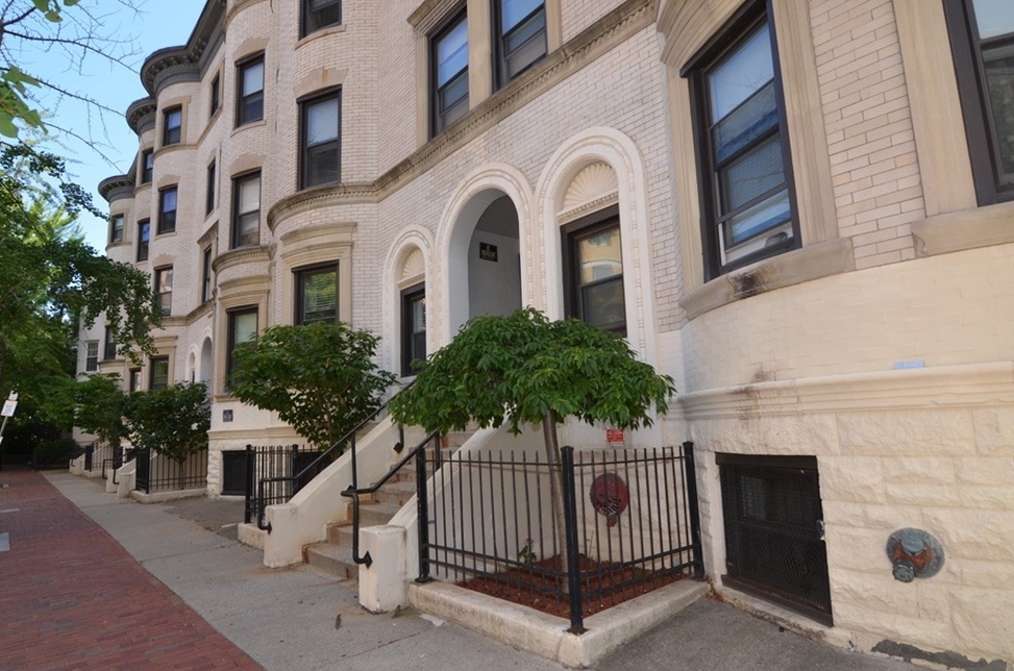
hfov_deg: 82.6
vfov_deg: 60.4
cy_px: 348
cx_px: 493
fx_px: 577
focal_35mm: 21
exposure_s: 1/160
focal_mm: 13
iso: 100
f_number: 6.3
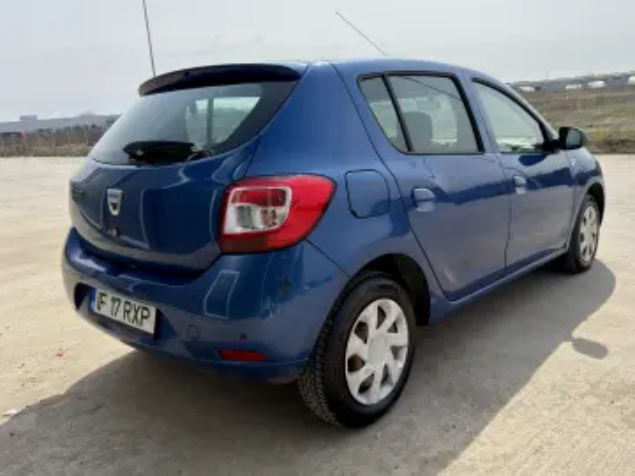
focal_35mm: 24
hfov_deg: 71.6
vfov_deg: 56.8
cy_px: 238
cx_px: 318
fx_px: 440
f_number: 1.78
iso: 80
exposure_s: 1/6897
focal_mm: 6.76
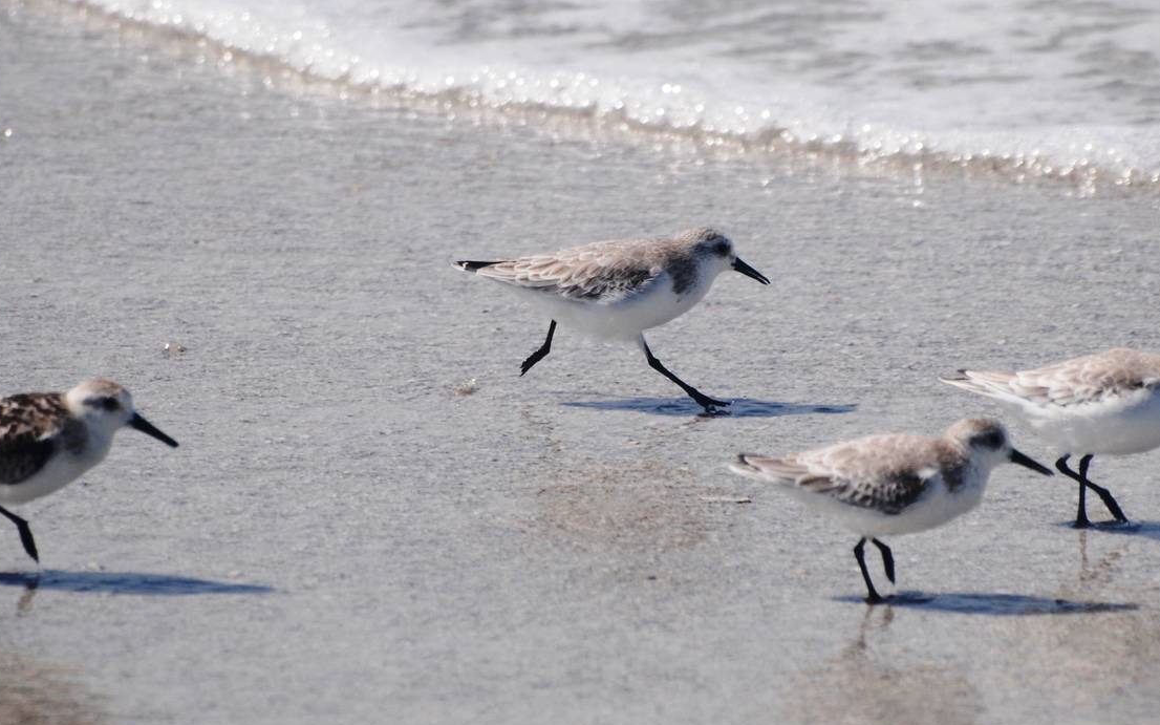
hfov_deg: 3.5
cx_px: 656
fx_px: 18903
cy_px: 410
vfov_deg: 2.2
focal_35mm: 598
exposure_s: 1/2500
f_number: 6.3
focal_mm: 270
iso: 400
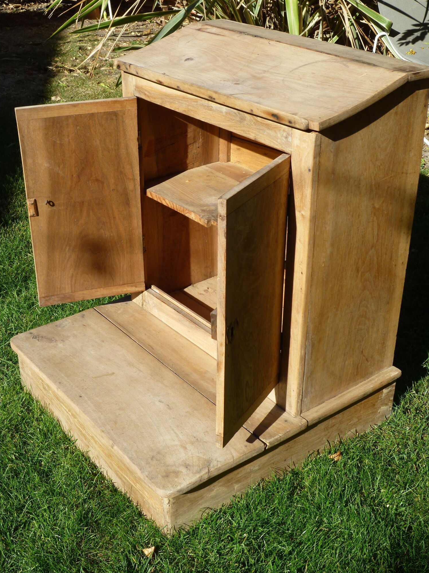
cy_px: 285
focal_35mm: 48
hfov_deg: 30.3
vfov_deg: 39.7
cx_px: 216
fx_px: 793
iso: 80
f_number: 3.9
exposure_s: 1/500
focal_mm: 8.3
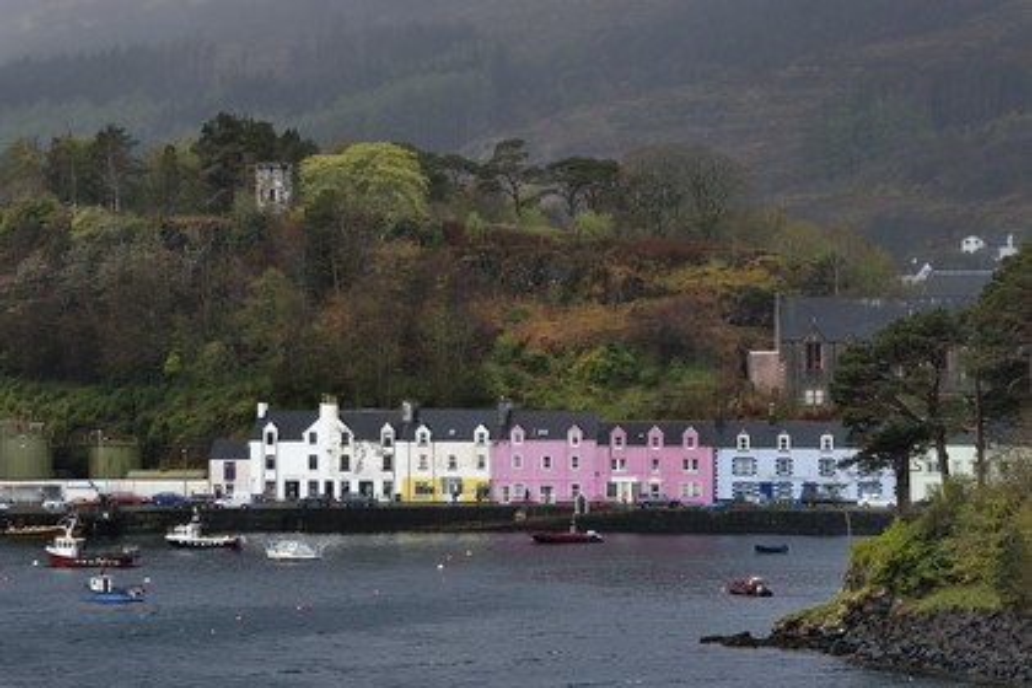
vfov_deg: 6.9
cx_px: 516
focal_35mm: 200
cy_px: 344
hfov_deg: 10.3
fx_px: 5733
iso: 200
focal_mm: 200
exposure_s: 1/320
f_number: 9
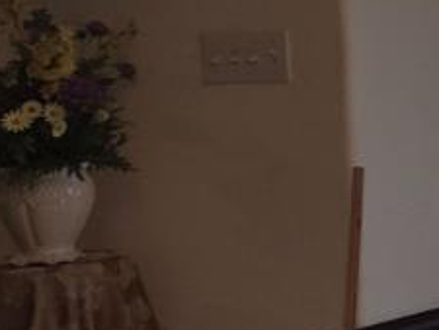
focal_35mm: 153
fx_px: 1941
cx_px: 1424
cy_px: 17
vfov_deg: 9.7
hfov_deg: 9.4
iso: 32
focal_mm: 5.4
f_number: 1.8
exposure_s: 1/60
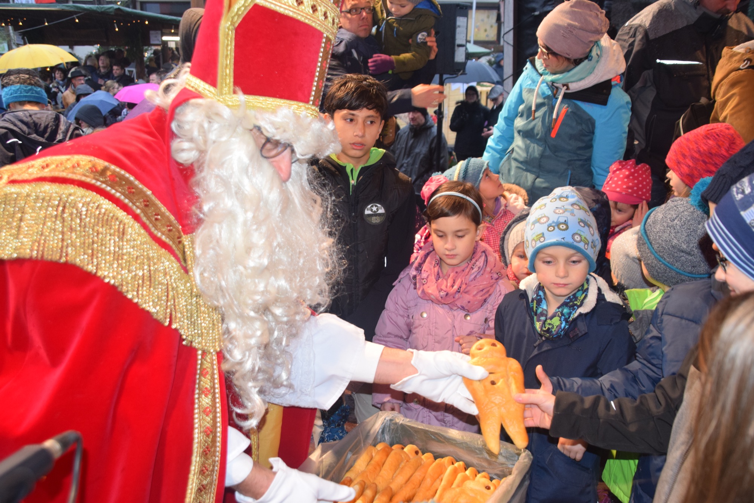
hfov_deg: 55.1
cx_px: 377
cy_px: 252
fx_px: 722
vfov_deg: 38.4
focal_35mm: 34
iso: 800
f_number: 4.5
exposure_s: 1/80
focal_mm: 23
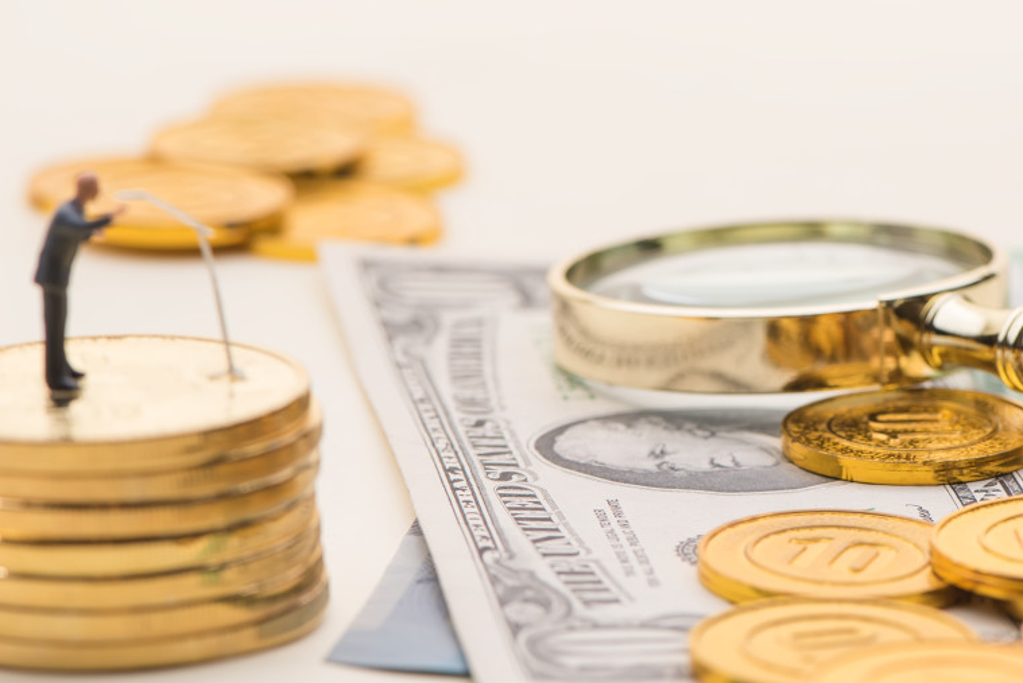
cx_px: 710
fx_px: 5032
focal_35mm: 177
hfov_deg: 11.6
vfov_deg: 7.8
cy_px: 432
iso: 64
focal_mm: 105
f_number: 8
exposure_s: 1/25
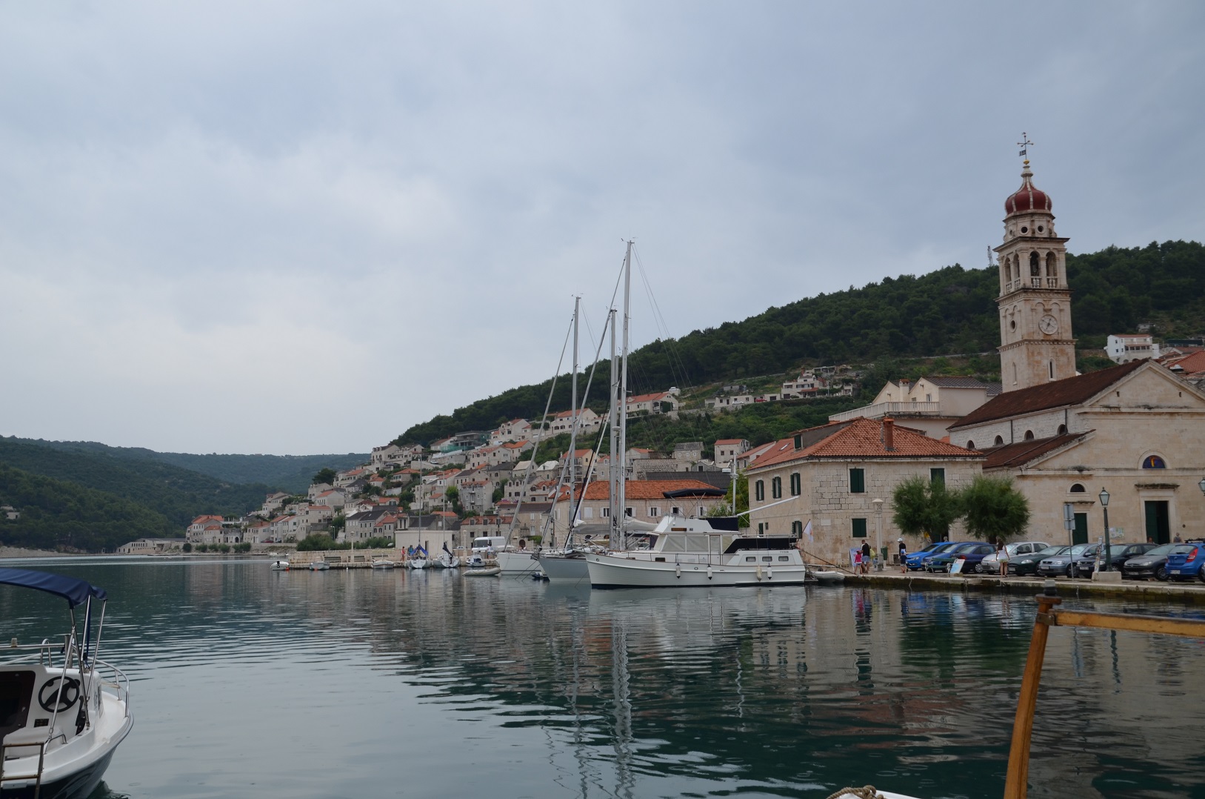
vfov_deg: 38.2
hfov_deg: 55.2
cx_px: 602
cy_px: 400
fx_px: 1153
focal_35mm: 34
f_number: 8
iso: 140
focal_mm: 23
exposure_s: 1/250
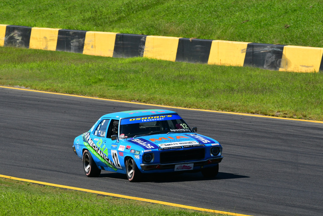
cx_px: 161
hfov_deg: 4.0
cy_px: 105
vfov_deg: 2.7
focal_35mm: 512
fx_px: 4596
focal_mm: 320
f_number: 13
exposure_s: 1/640
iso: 500
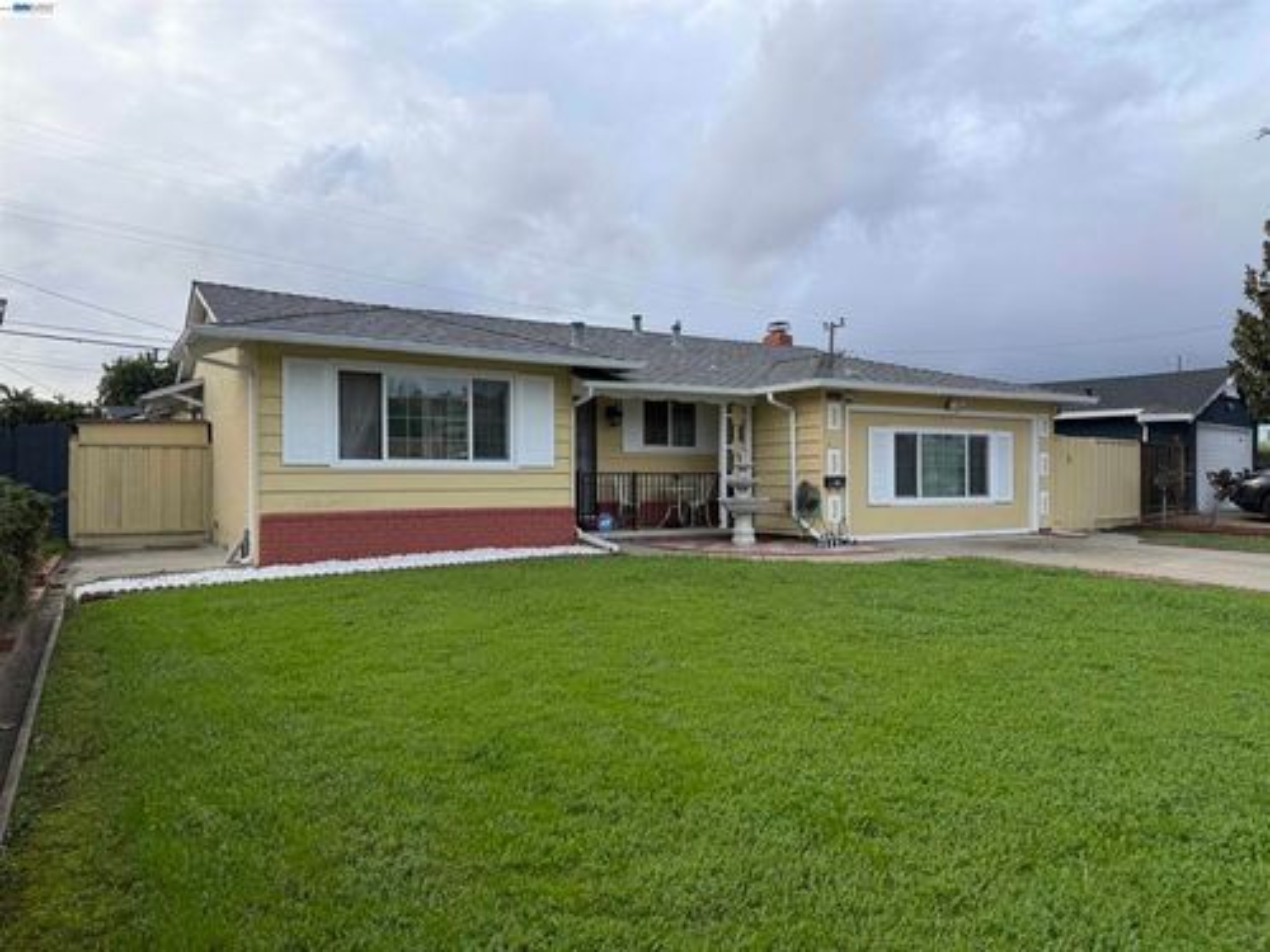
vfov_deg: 56.8
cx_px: 635
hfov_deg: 71.6
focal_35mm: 24
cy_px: 476
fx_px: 881
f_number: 1.78
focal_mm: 6.76
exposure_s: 1/1032
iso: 80
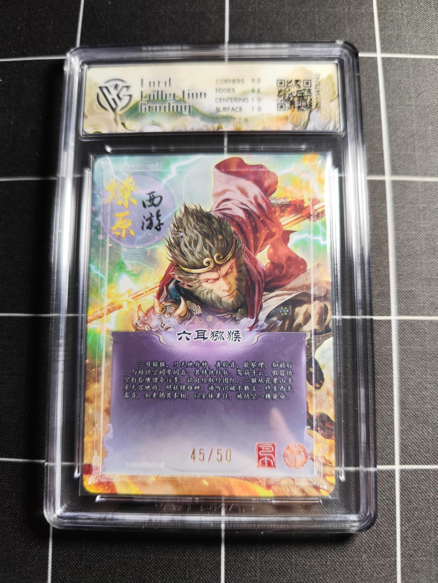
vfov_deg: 73.9
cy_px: 292
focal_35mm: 23
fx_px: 388
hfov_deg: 58.9
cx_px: 219
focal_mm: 6.14
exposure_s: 1/100
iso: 400
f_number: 1.65
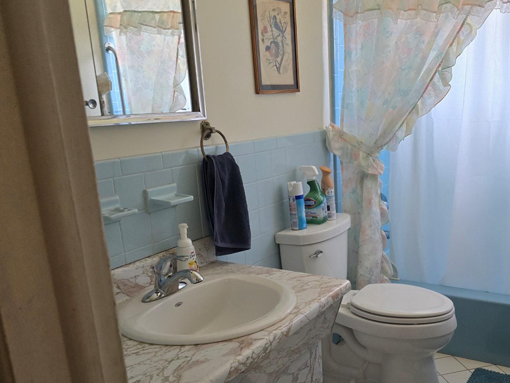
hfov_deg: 51.4
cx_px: 349
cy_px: 264
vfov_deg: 40.0
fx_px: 516
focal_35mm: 35
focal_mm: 6.3
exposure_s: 1/120
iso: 500
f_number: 1.7
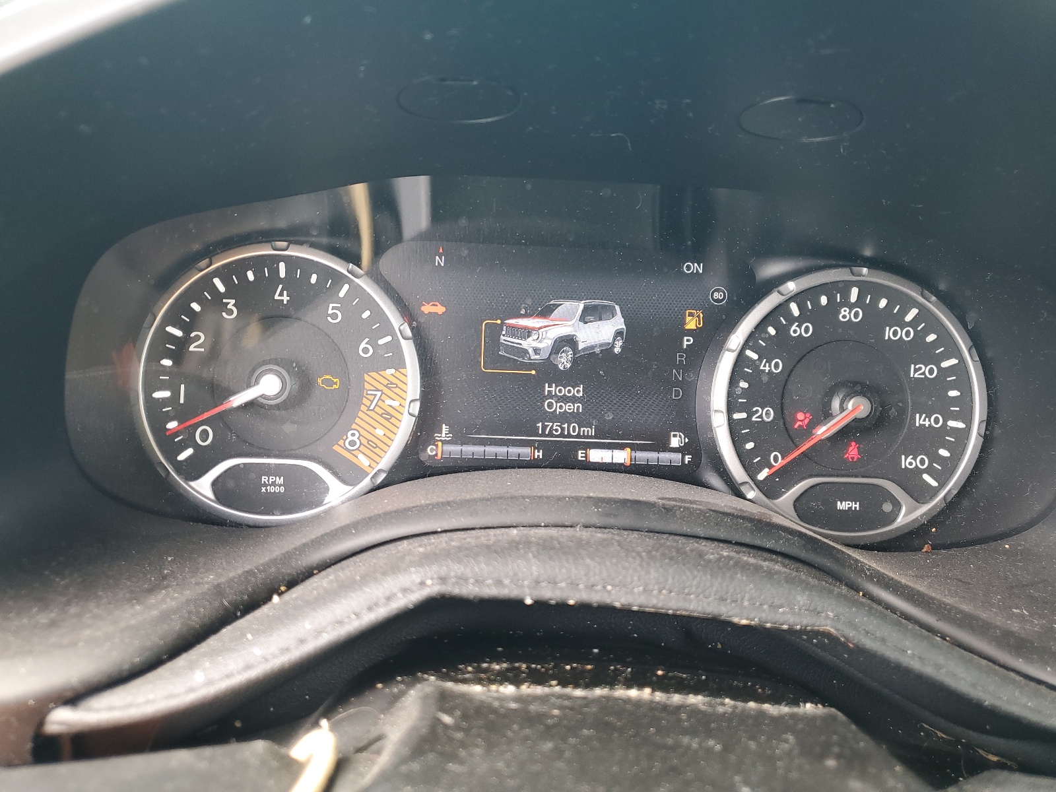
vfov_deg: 53.1
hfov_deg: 67.3
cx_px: 528
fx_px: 793
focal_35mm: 26
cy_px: 396
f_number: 1.5
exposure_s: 1/60.2
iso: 57
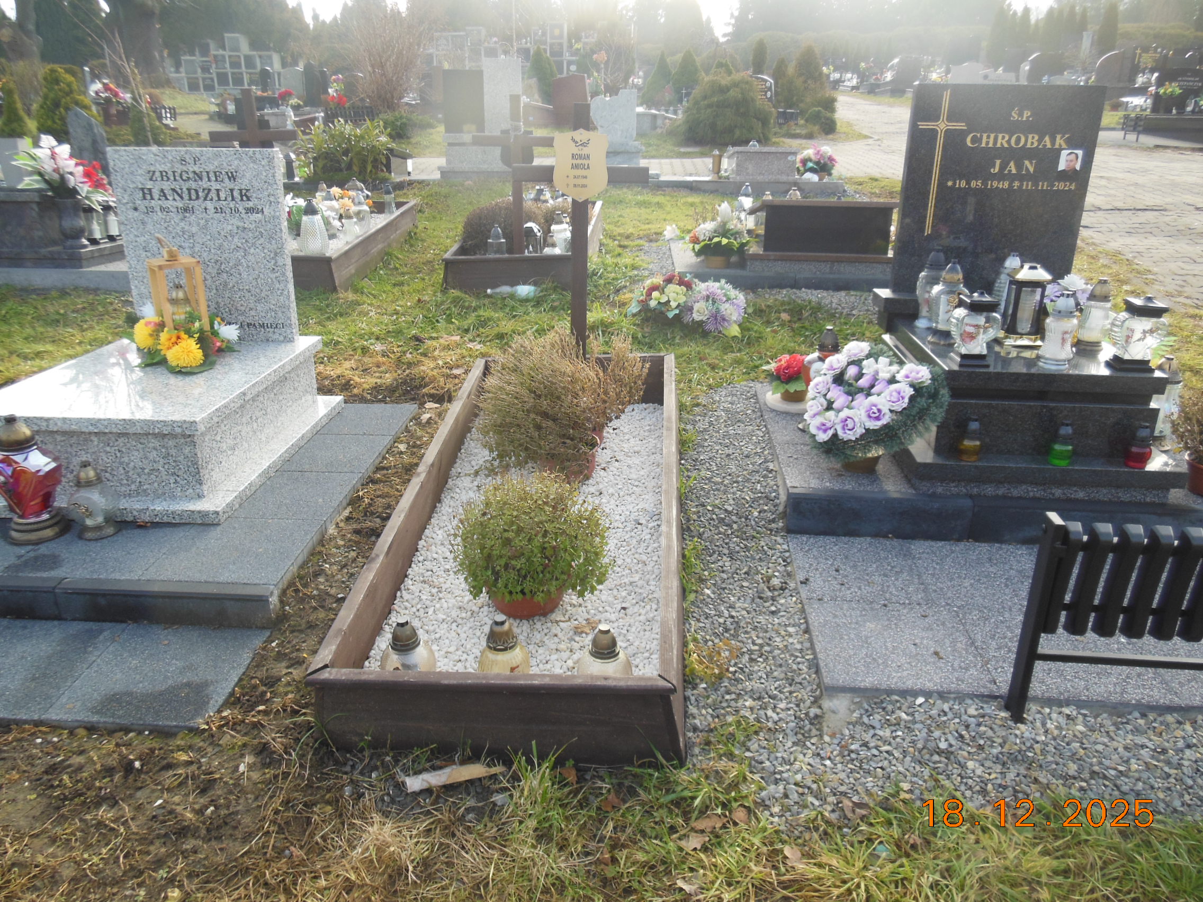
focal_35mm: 25
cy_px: 451
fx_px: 869
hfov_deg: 69.4
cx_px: 602
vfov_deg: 54.9
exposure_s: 1/250
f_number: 3.2
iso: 125
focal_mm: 4.5
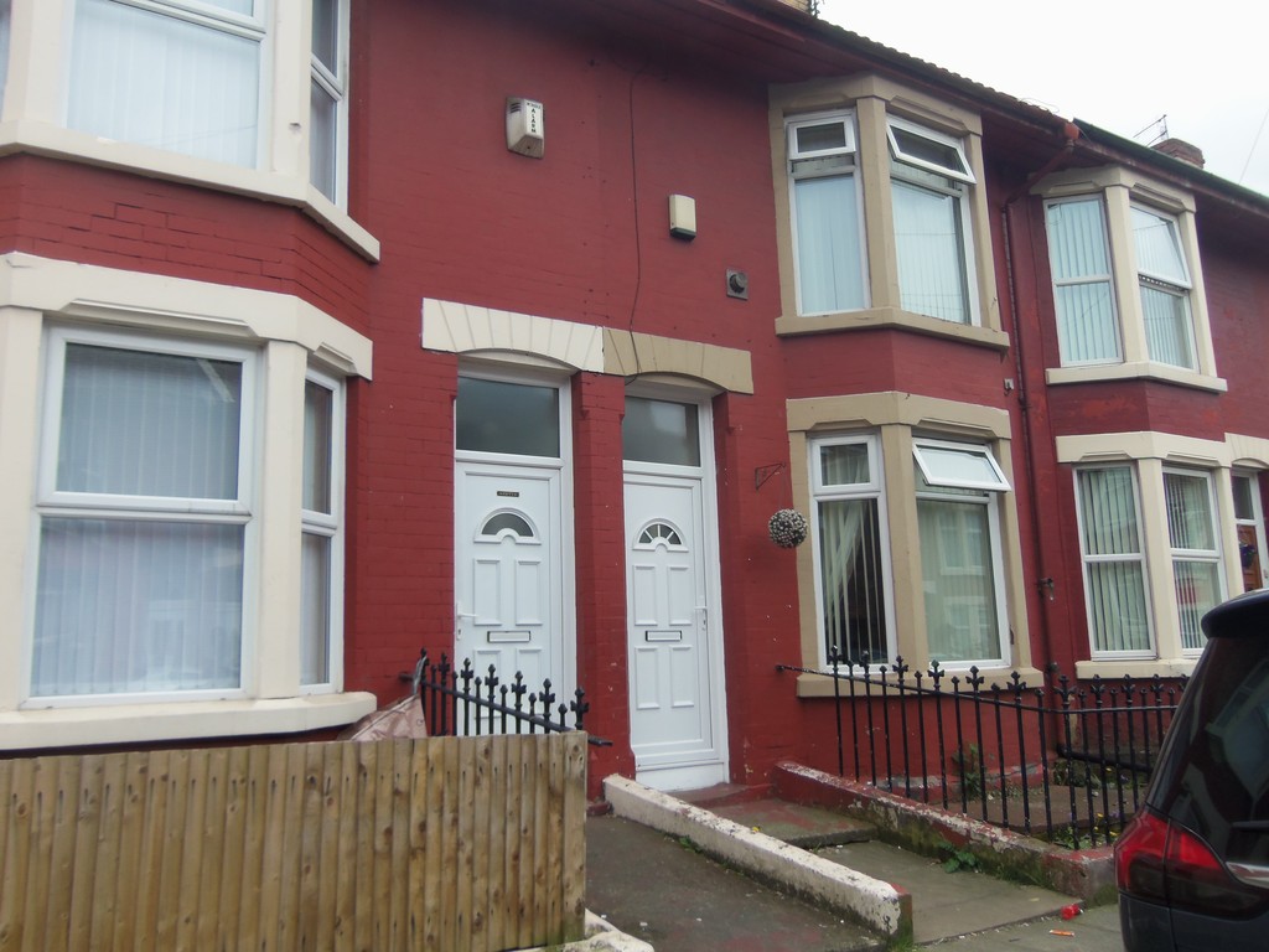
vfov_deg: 49.7
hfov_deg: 63.4
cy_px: 476
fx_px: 1026
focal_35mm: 28
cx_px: 634
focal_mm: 5.1
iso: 64
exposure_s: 1/250
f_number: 3.9
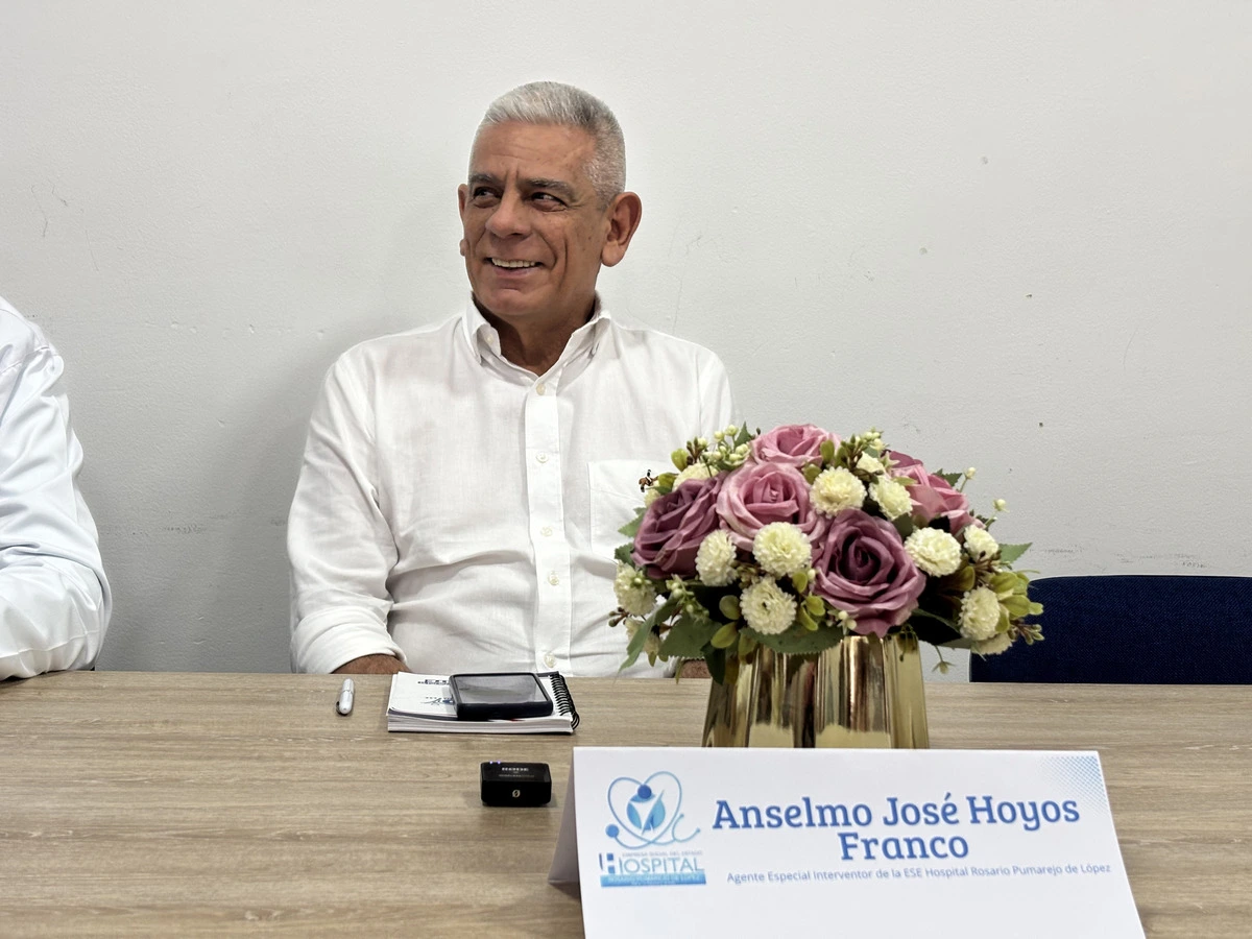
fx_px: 1881
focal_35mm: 52
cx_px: 626
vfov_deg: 28.0
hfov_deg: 36.8
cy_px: 470
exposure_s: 1/60
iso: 80
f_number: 1.6
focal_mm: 5.96
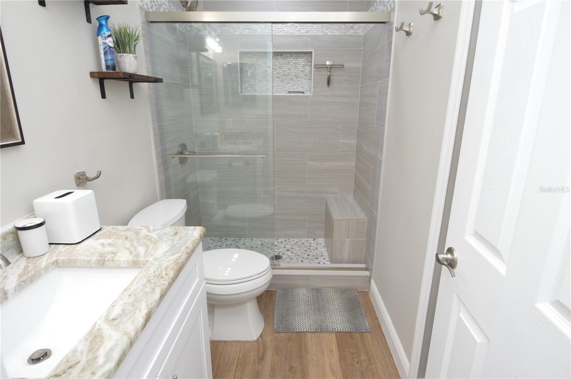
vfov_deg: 67.3
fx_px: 285
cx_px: 286
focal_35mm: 18
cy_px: 190
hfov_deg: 90.1
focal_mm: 12
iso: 400
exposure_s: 1/80
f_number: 4.5
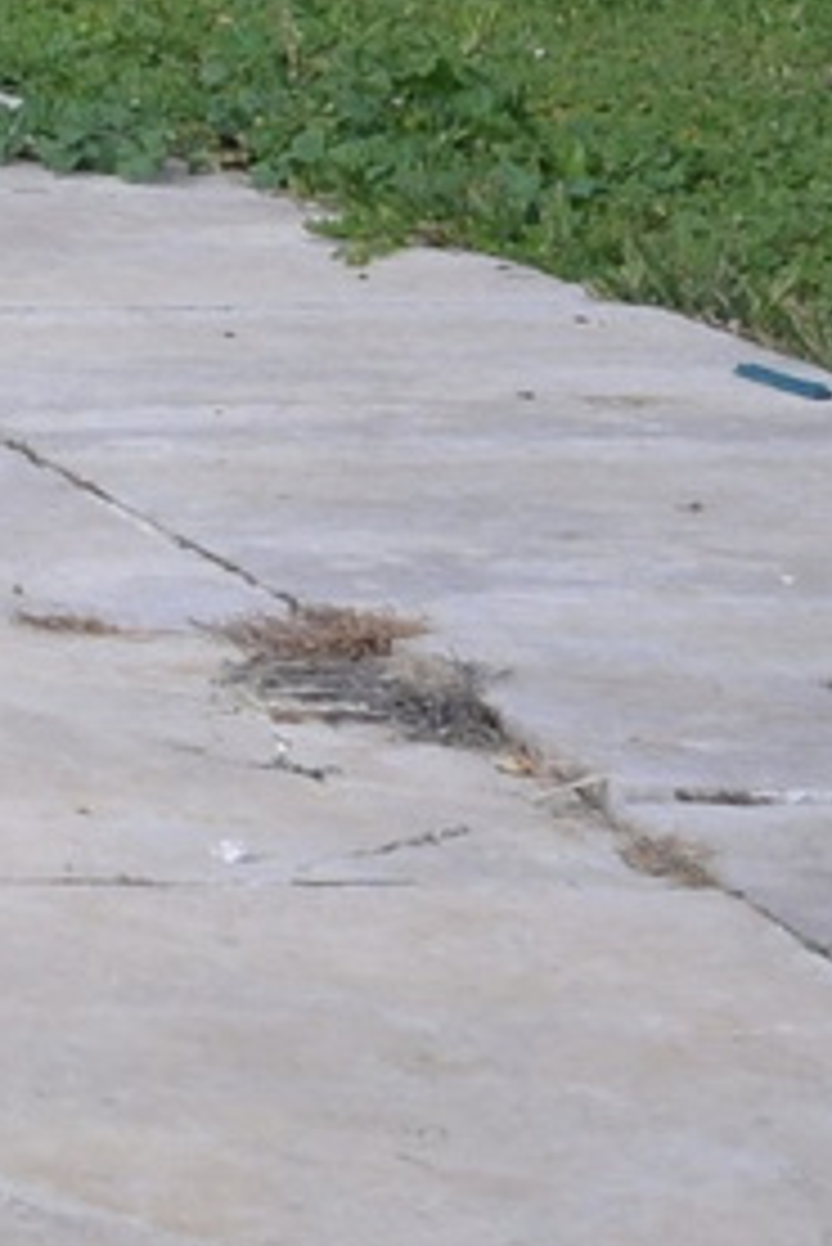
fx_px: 9278
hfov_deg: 4.1
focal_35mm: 268
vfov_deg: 7.0
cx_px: -4232
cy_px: -2368
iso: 125
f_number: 3.5
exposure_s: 1/1600
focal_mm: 29
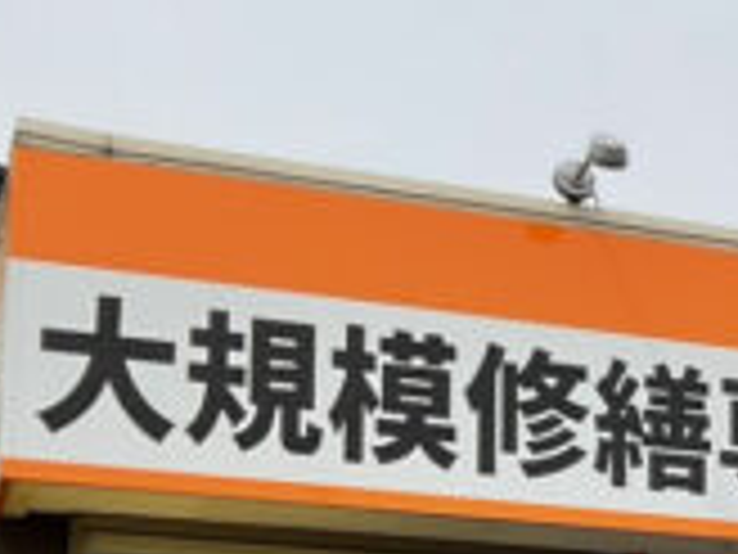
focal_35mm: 113
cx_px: 1264
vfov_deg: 12.7
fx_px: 2409
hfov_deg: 15.4
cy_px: 716
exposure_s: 1/2538
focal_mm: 3
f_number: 1.8
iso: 16
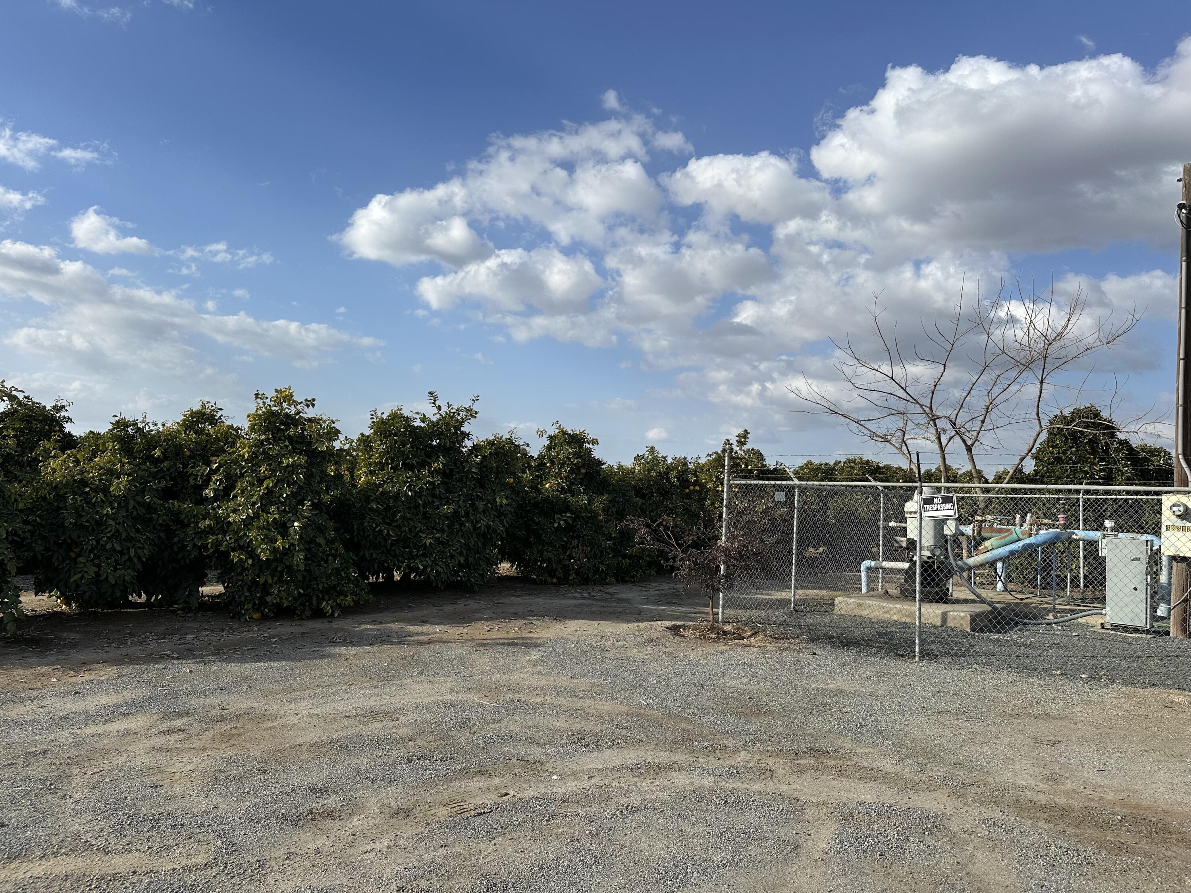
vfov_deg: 56.8
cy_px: 446
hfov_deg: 71.6
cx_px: 596
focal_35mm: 24
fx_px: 826
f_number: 1.78
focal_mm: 6.86
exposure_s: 1/6211
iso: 80
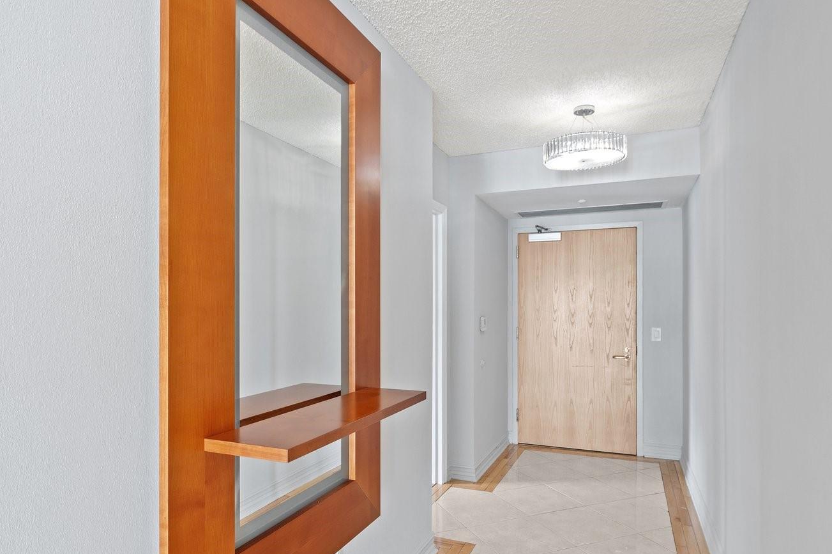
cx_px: 398
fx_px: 508
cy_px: 322
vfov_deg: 56.9
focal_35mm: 22
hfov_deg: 78.6
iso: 200
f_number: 8
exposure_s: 1/1.25
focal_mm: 14
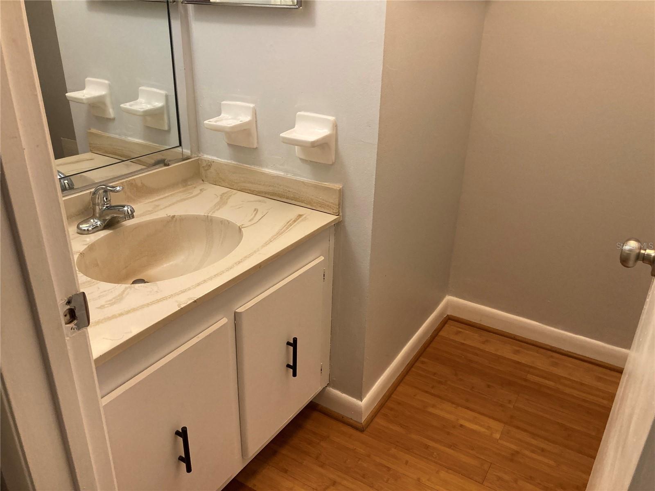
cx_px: 328
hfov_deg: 63.4
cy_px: 246
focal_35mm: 28
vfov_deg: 49.7
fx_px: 530
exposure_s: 1/60
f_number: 1.8
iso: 125
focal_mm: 3.99
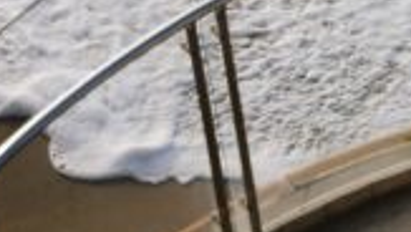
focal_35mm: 302
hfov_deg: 7.0
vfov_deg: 4.0
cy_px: -180
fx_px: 3294
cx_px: 731
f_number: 2.8
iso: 100
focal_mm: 70
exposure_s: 1/2500
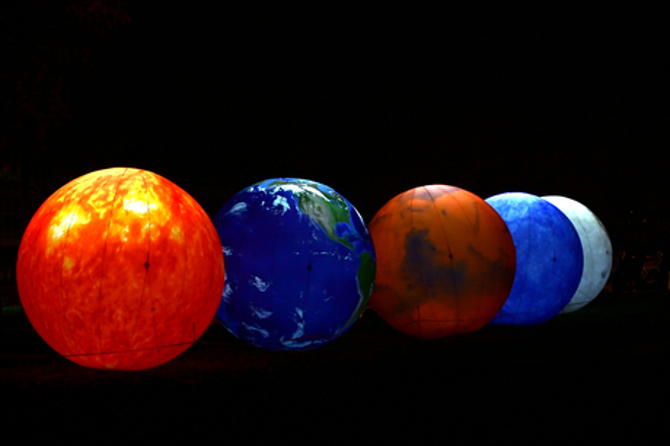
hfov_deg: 28.9
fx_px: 1302
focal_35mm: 70
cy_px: 223
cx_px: 335
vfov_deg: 19.4
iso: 1000
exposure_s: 1/30
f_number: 5.6
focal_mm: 70
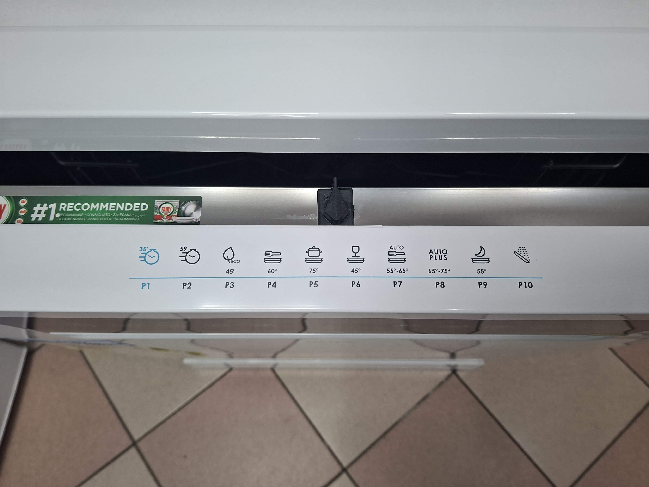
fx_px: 431
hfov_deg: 73.9
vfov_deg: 58.9
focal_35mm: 23
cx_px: 324
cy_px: 244
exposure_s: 1/120
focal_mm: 5.54
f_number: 1.8
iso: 250
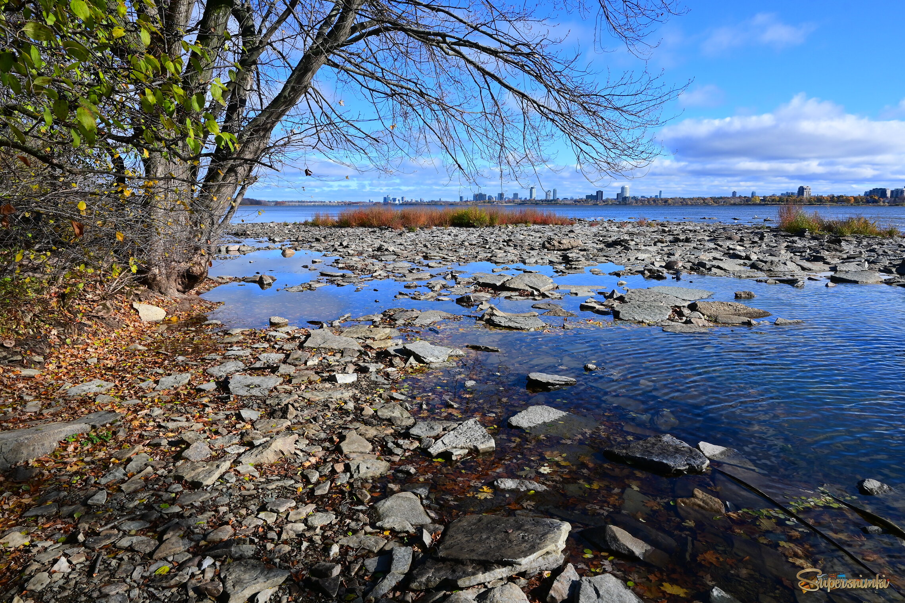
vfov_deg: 53.1
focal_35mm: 24
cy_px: 302
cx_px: 452
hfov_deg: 73.7
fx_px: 603
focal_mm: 16
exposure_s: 1/125
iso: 100
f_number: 11
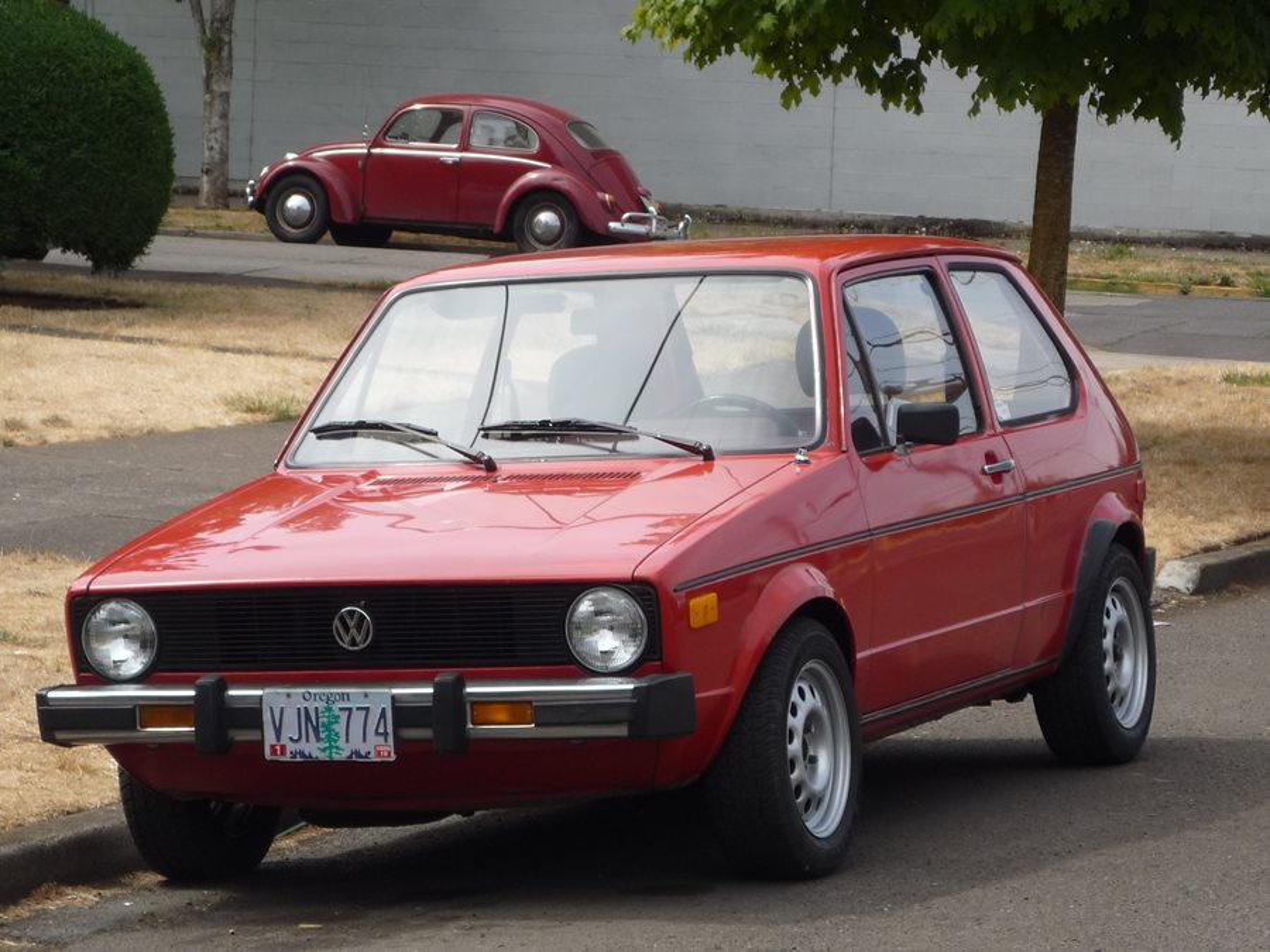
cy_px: 476
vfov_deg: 9.3
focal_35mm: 160
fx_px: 5870
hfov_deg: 12.3
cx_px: 635
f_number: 5.8
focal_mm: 19.9
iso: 100
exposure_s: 1/320
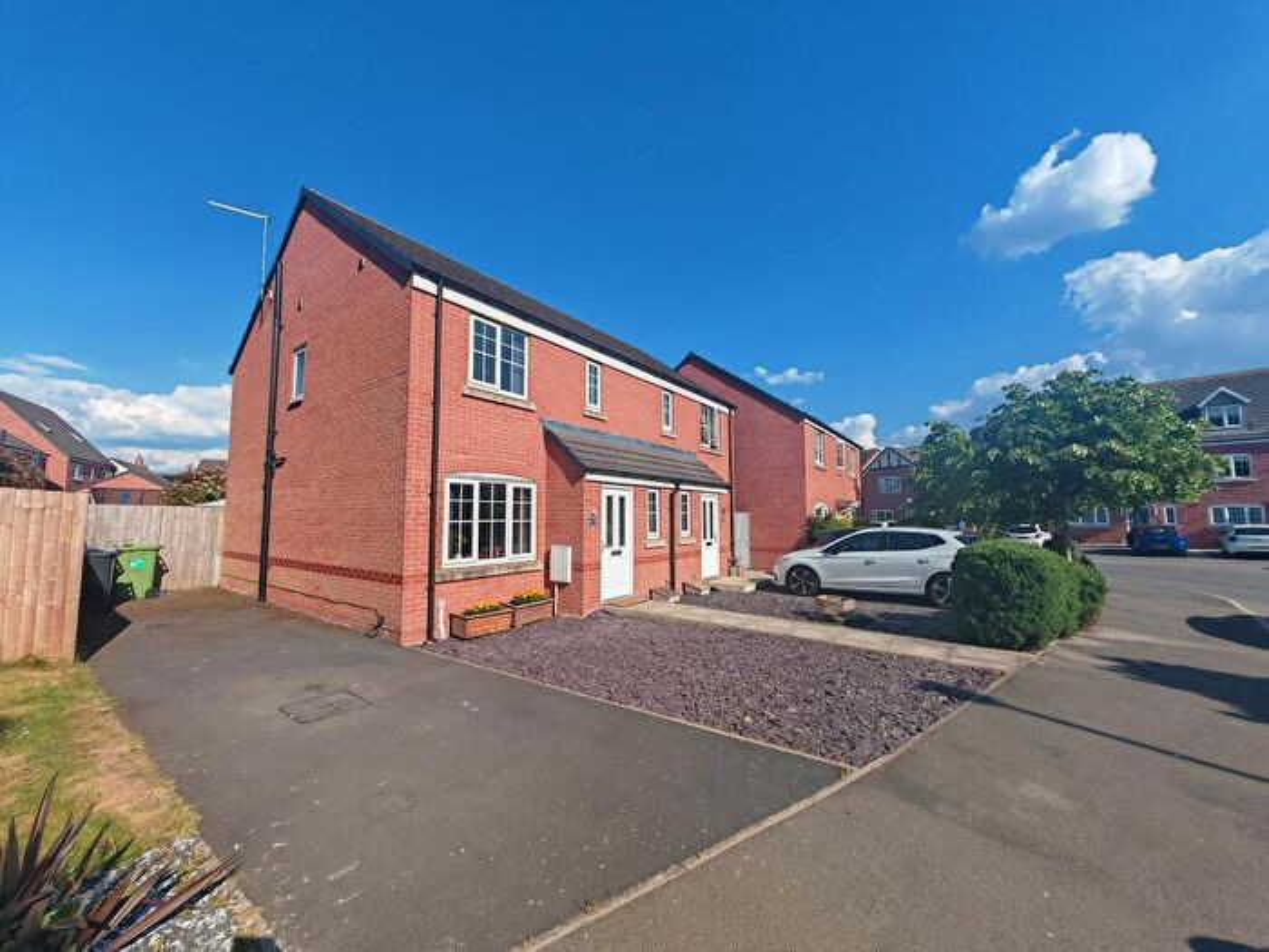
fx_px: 477
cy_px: 476
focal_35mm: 13
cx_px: 634
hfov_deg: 106.2
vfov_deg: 89.9
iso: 50
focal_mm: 1.82
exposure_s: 1/890
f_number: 2
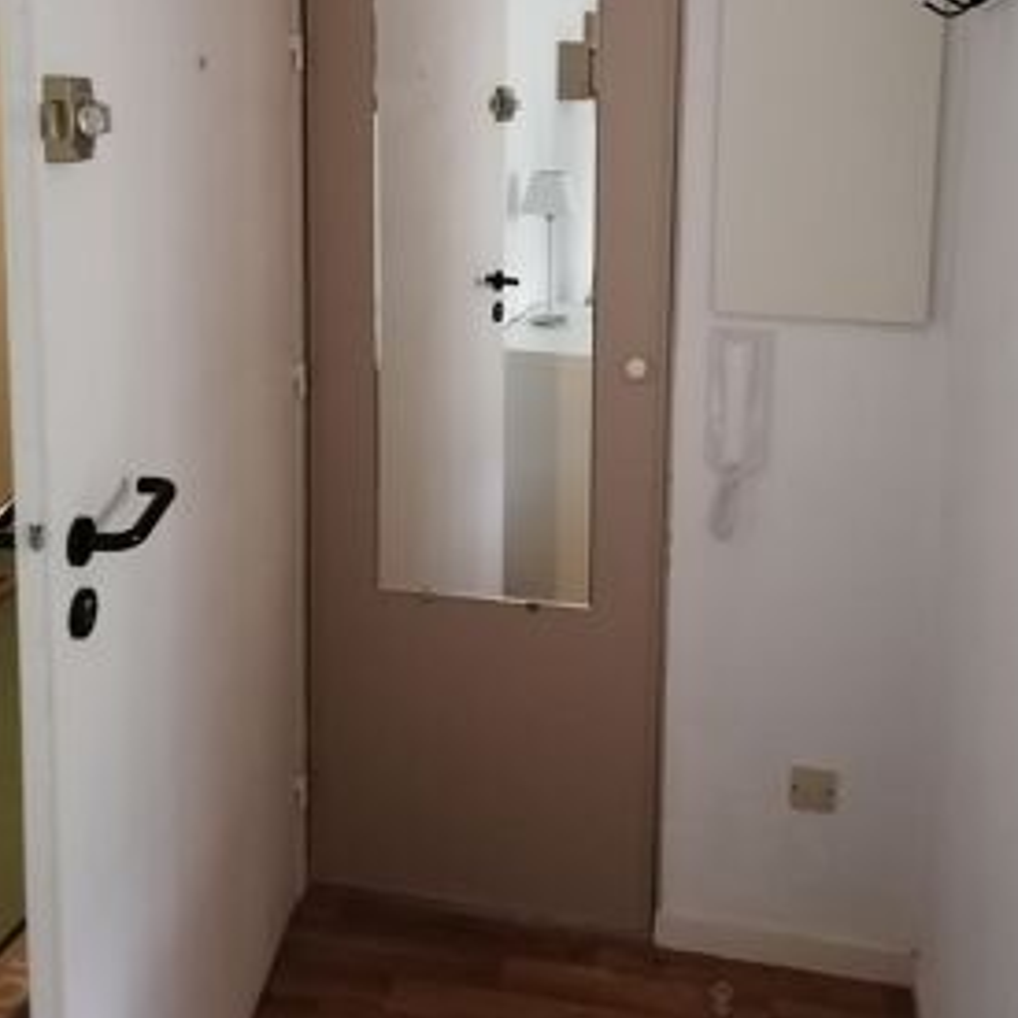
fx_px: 1231
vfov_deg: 43.4
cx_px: 585
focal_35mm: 37
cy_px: 242
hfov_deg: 44.8
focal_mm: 5.3
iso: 800
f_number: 1.8
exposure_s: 1/24
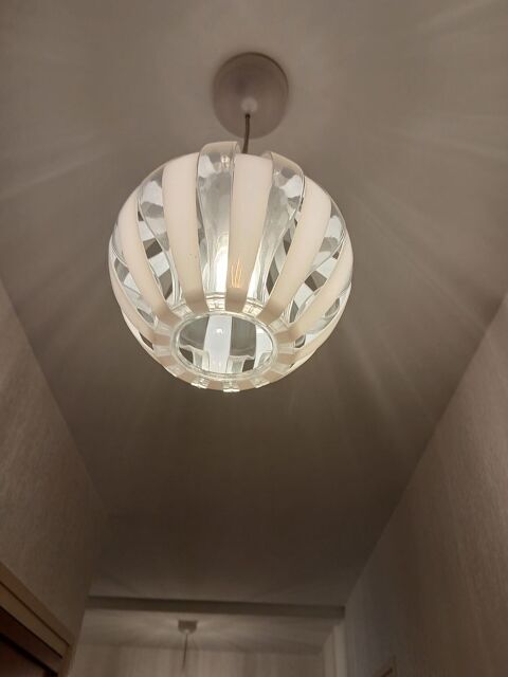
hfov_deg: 53.1
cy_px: 338
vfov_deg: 67.3
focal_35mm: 26
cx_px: 254
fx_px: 509
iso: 50
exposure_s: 1/50
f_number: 1.8
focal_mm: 3.98
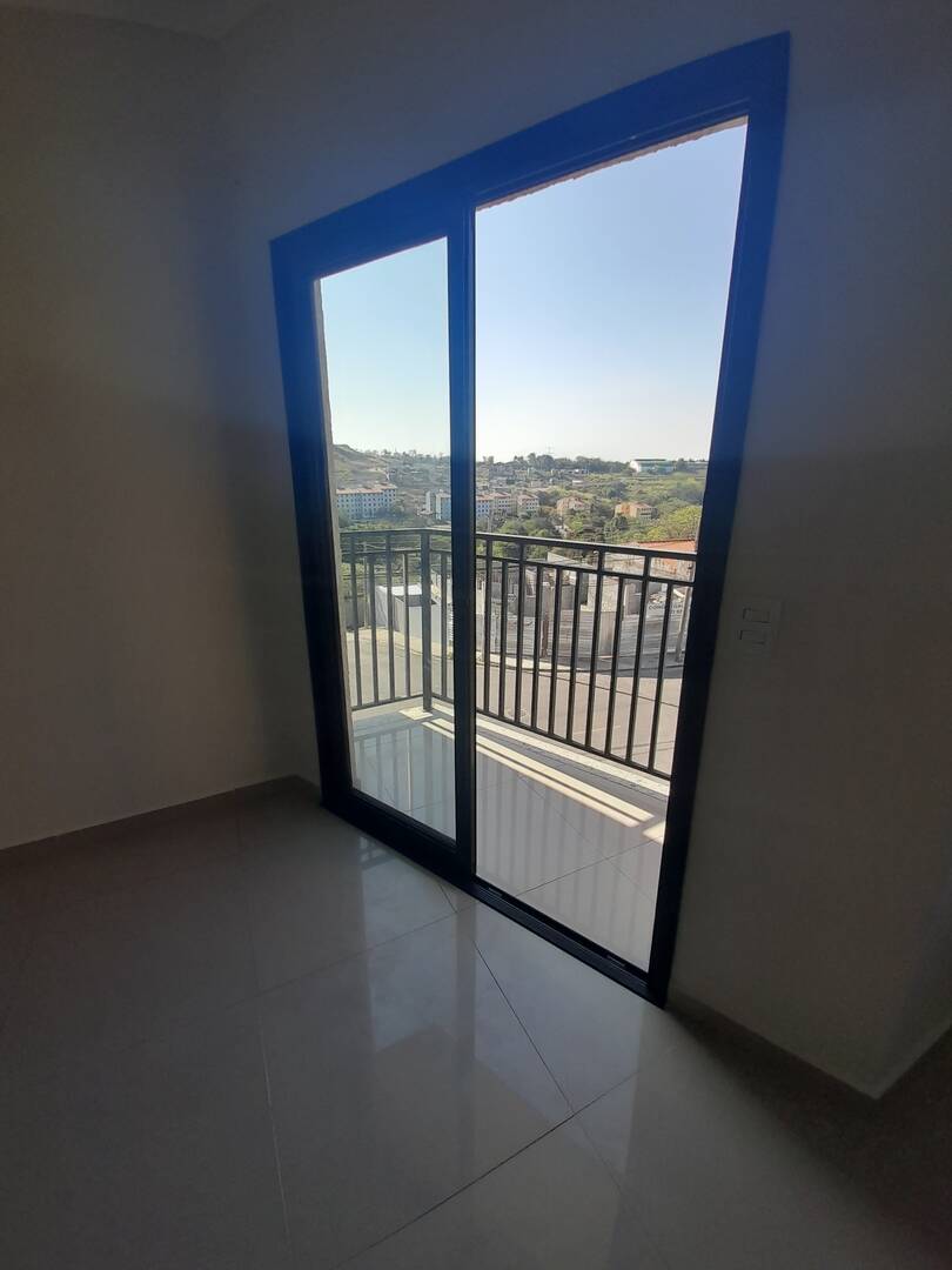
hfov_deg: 89.9
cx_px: 476
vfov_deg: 106.2
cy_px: 635
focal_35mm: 13
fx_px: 477
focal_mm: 1.42
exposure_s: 1/456
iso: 40
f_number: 2.2
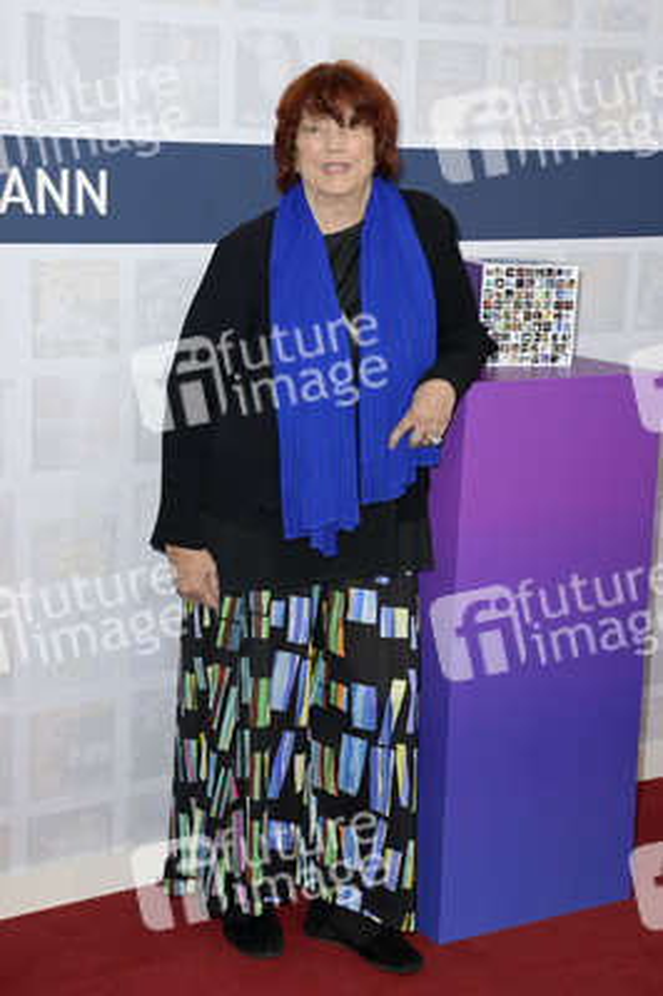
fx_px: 1716
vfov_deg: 32.4
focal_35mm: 62
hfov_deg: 21.9
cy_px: 498
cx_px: 332
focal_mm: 62
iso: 400
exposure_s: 1/250
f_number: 7.1
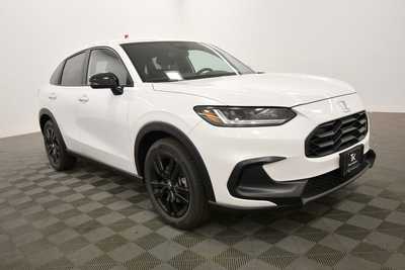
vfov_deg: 43.6
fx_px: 338
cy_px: 135
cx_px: 202
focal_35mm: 30
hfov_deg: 61.9
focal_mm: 20
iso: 800
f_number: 5.6
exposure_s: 1/200
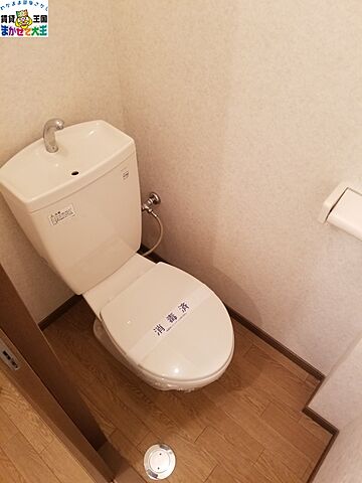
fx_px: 363
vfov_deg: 67.3
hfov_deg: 53.1
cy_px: 242
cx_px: 181
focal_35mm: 26
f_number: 1.7
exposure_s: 1/20
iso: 250
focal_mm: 4.25
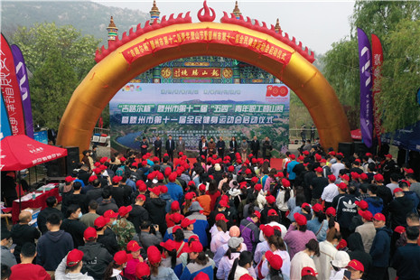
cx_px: 210
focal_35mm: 28
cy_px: 140
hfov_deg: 65.5
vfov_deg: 46.4
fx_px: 327
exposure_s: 1/800
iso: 800
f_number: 7.1
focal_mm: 10.26
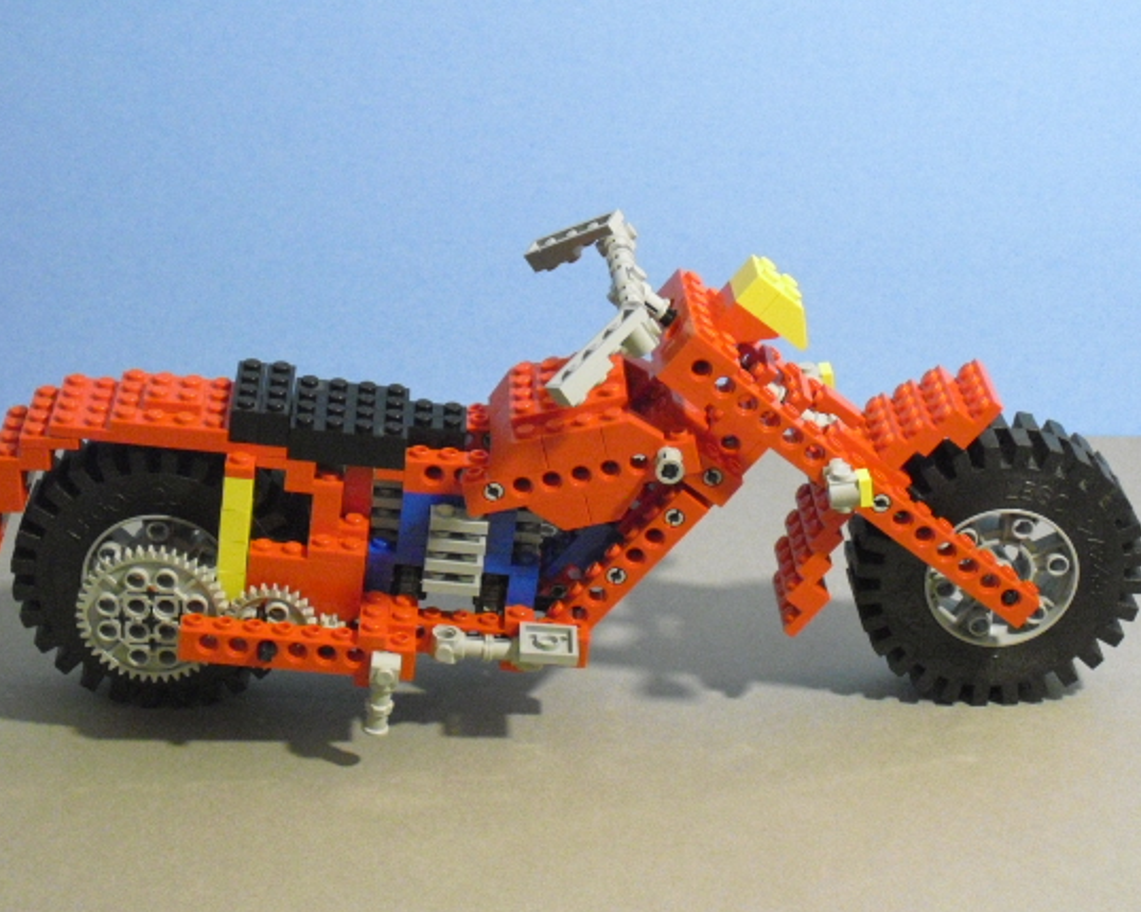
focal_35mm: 86
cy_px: 492
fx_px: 2903
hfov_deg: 22.2
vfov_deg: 17.8
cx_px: 534
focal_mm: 13.1
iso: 800
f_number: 4.6
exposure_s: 1/20
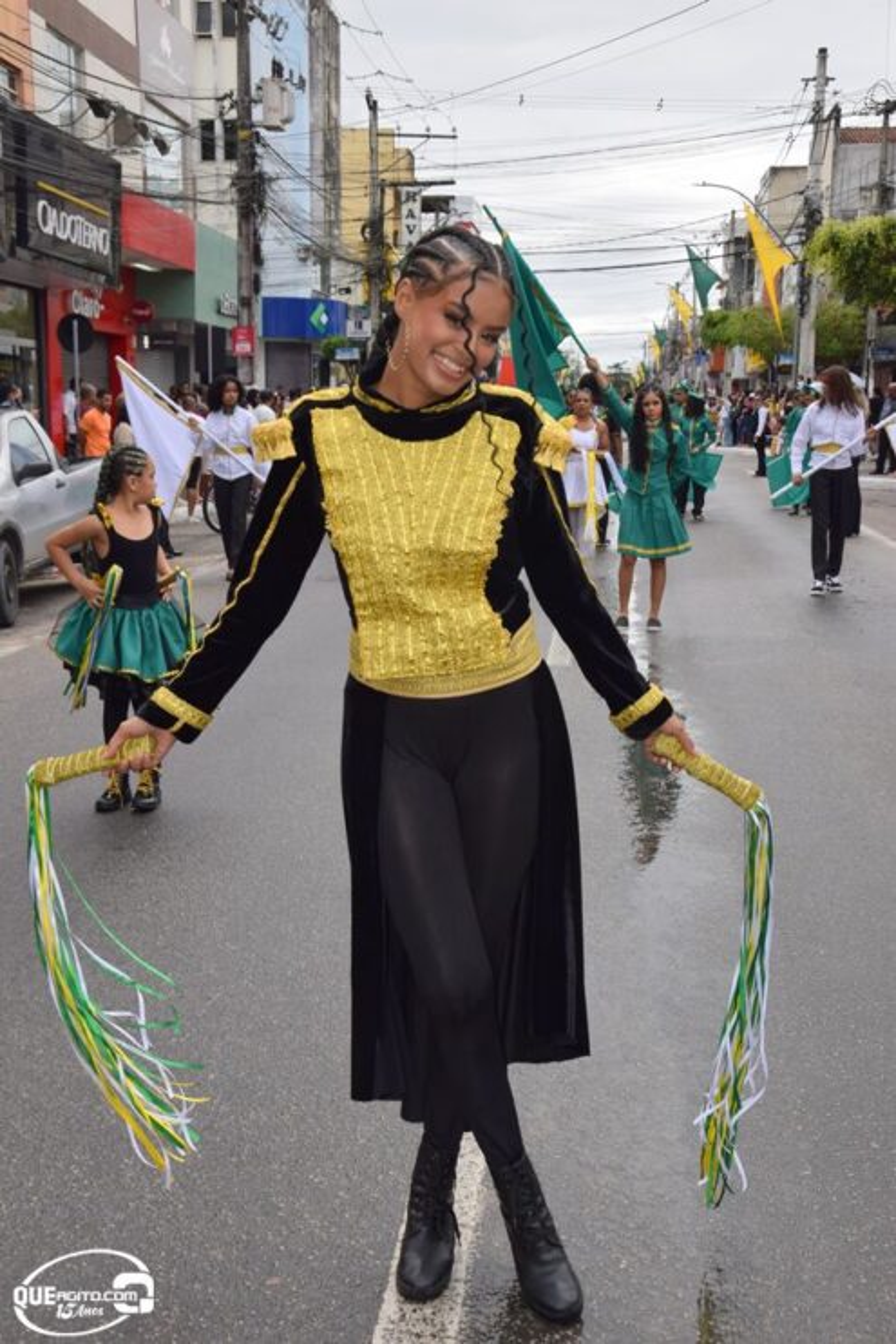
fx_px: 1791
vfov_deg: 41.1
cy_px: 672
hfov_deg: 28.1
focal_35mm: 48
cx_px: 448
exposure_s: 1/200
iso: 100
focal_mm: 32
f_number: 8
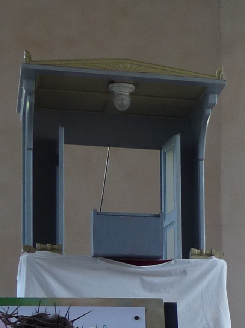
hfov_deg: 10.5
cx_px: 473
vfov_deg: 14.8
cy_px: 363
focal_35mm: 130
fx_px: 1227
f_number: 3
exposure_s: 1/50
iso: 100
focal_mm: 5.5
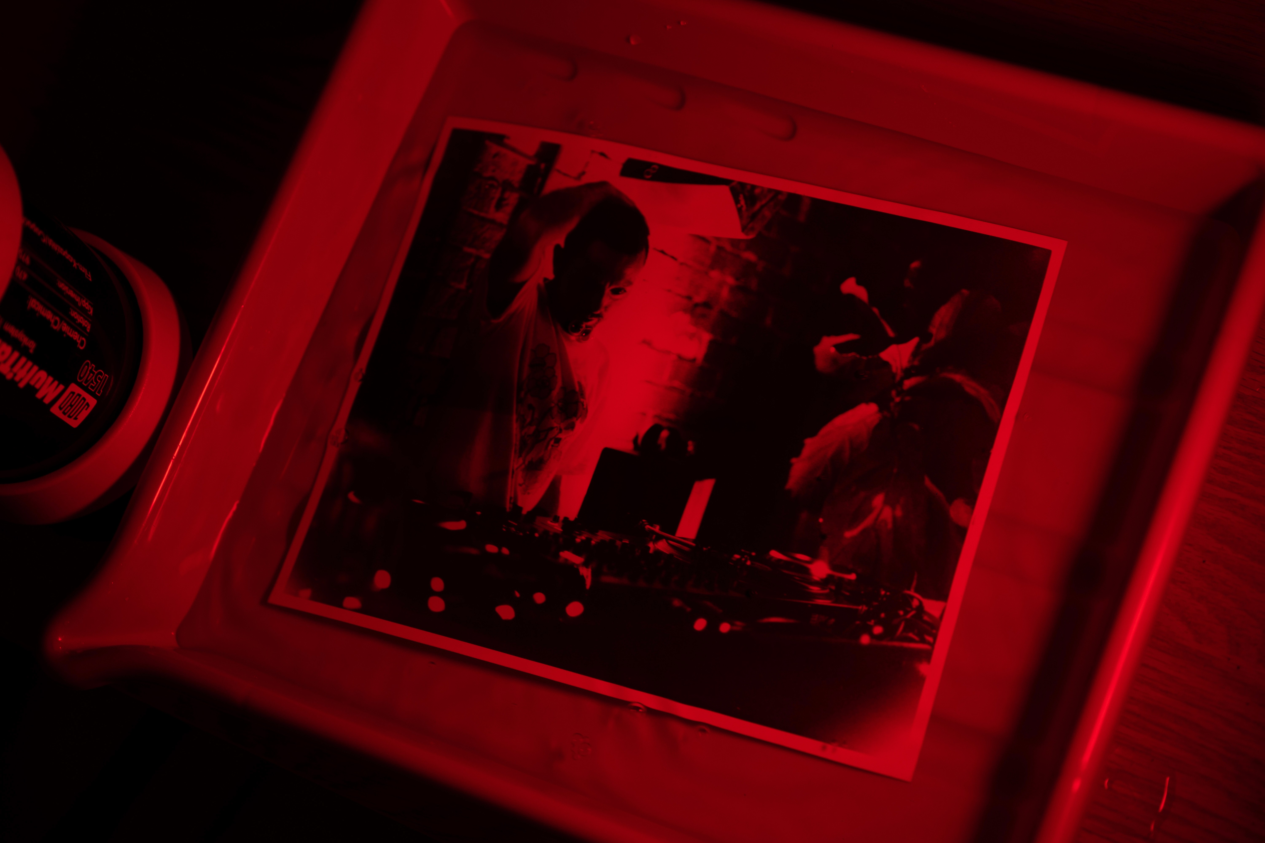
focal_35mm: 70
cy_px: 422
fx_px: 2460
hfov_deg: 28.8
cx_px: 632
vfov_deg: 19.5
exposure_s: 1/40
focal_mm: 70
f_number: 3.2
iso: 400
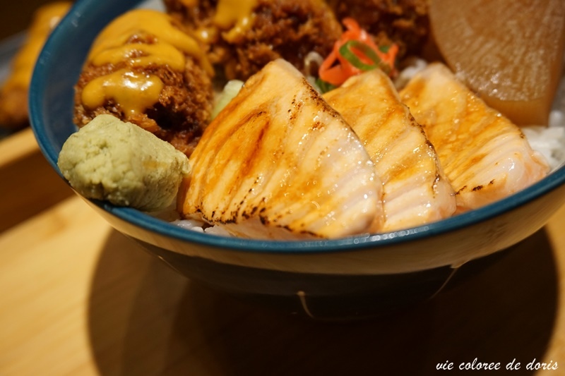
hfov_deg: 51.3
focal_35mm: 38
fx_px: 588
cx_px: 282
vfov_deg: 35.5
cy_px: 188
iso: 800
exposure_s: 1/60
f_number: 5
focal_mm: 25
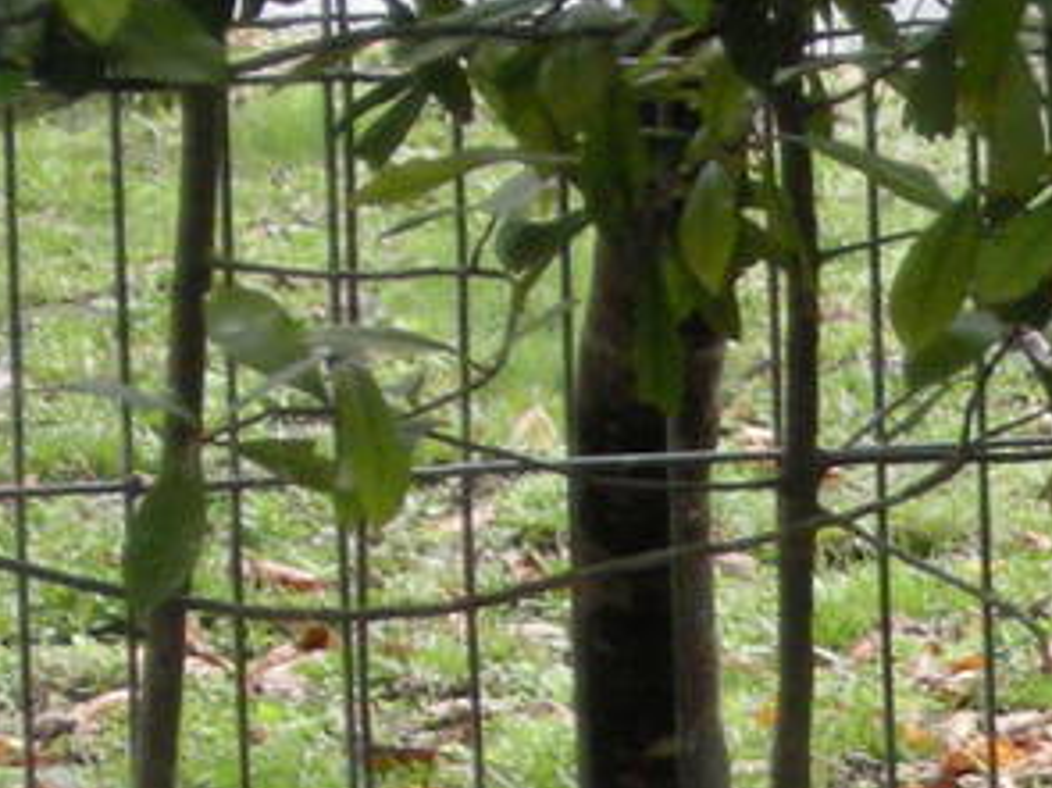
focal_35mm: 548
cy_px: 1615
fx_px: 16647
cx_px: 2264
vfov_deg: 2.7
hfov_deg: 3.6
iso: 186
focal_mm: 21.5
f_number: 4.7
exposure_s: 1/57.7
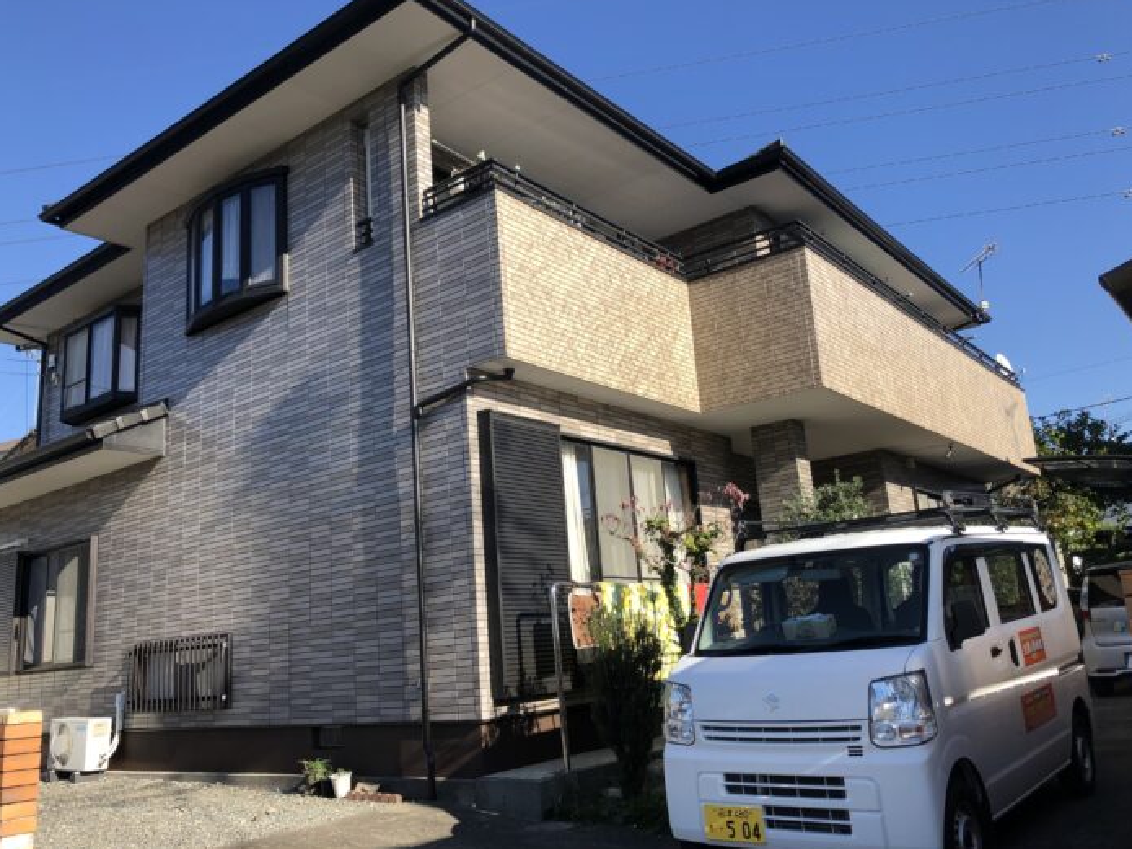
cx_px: 554
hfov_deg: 61.7
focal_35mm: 29
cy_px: 425
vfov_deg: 48.2
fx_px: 948
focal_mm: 3.99
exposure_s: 1/1043
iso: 20
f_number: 1.8
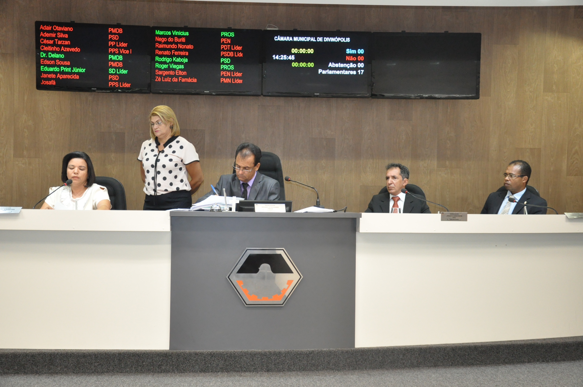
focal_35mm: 51
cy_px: 194
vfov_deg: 26.4
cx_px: 292
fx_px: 825
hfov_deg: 38.9
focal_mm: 34
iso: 2000
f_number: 5
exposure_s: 1/80
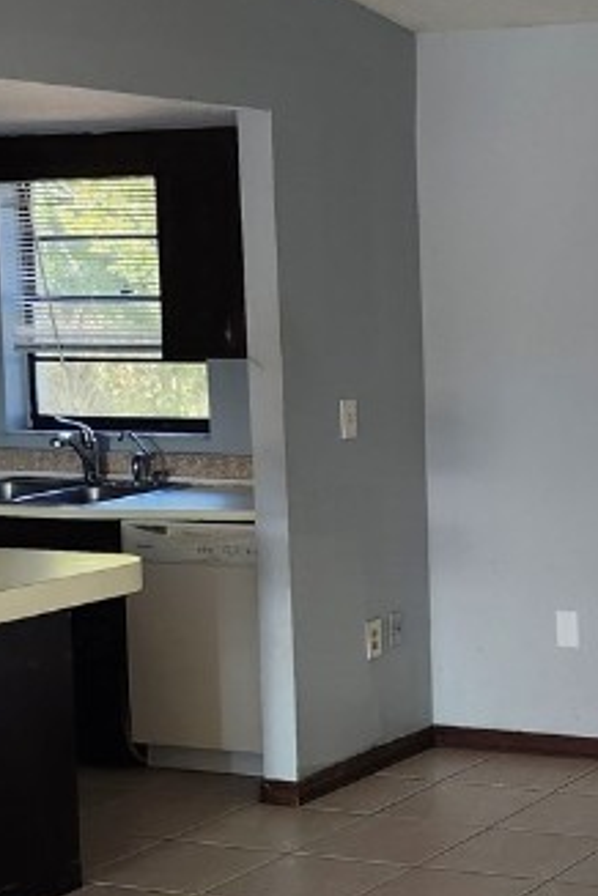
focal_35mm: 75
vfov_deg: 26.9
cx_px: 686
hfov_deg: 17.5
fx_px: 1869
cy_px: 532
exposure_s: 1/180
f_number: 1.8
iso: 125
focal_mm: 5.54
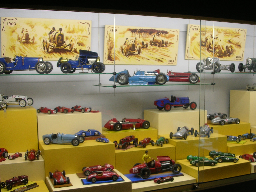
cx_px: 150
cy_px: 106
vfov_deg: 32.2
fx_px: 333
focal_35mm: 45
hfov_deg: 41.9
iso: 50
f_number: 3
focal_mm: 5.8
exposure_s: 1/9.4
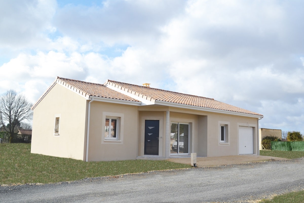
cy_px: 102
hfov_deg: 57.2
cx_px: 152
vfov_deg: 40.0
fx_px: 279
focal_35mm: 33
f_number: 8
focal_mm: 22
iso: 100
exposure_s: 1/250
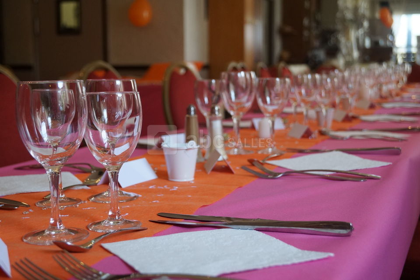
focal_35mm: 52
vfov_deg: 26.0
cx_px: 210
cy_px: 140
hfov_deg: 38.2
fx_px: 607
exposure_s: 1/160
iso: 640
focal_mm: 35
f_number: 5
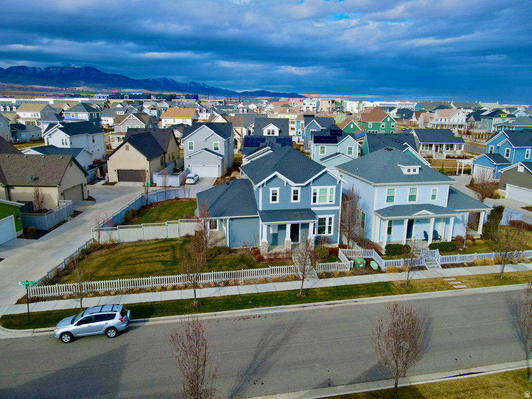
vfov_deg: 56.8
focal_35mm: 24
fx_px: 369
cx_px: 266
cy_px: 200
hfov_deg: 71.6
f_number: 2.8
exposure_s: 1/640
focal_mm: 4.5
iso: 100
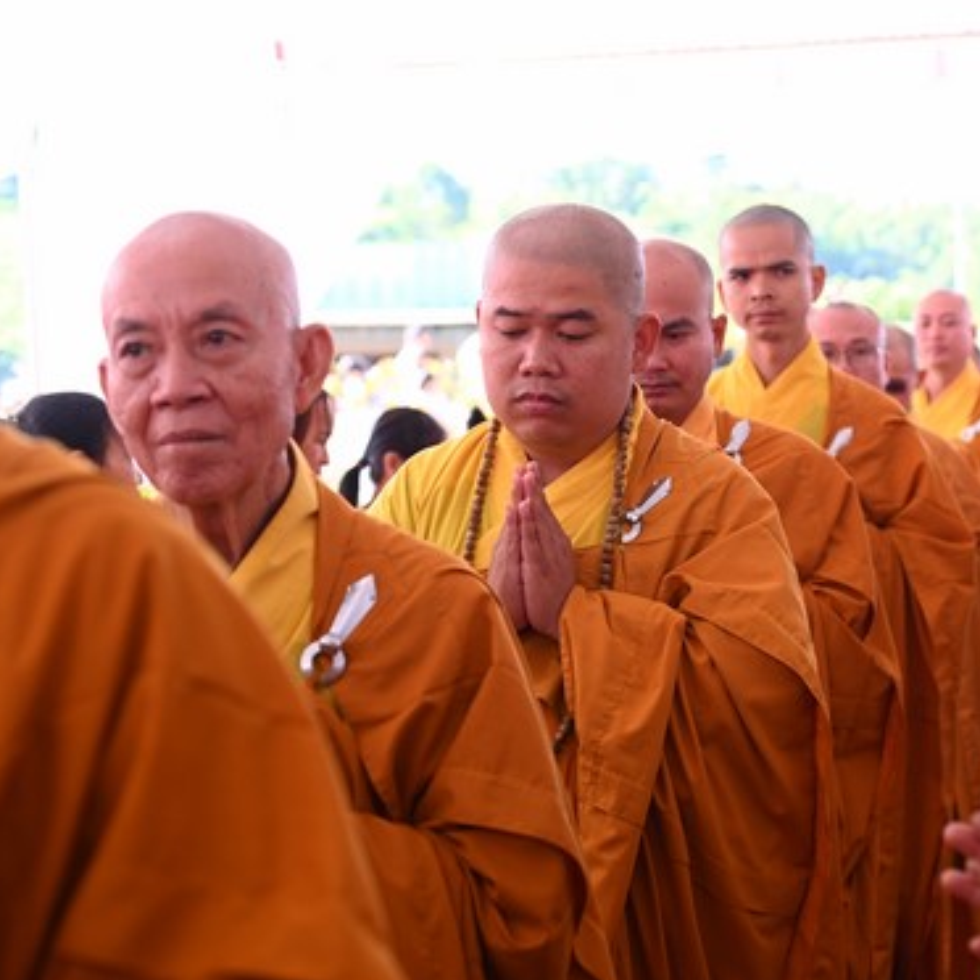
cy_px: 477
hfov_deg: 17.7
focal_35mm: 98
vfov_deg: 17.7
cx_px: 595
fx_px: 3139
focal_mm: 66
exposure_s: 1/250
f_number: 4.5
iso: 1000
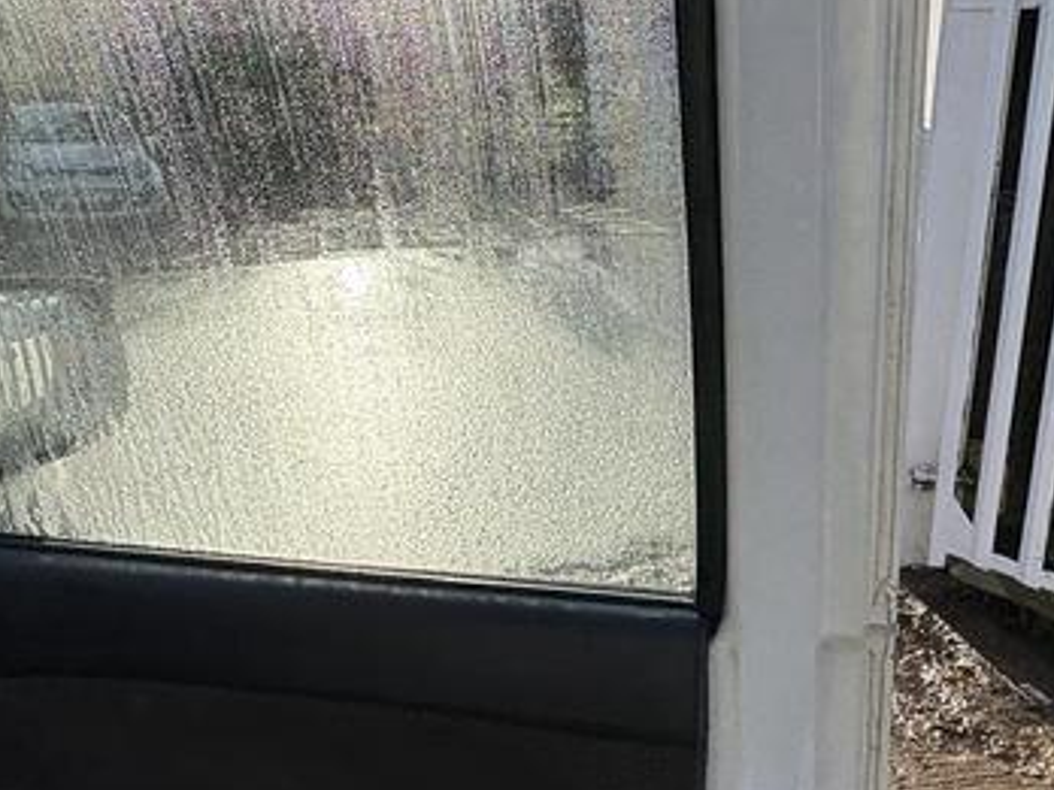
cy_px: 412
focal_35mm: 36
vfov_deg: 39.6
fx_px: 1096
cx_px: 548
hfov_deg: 51.3
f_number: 2.2
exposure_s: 1/2146
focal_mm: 2.22
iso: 50
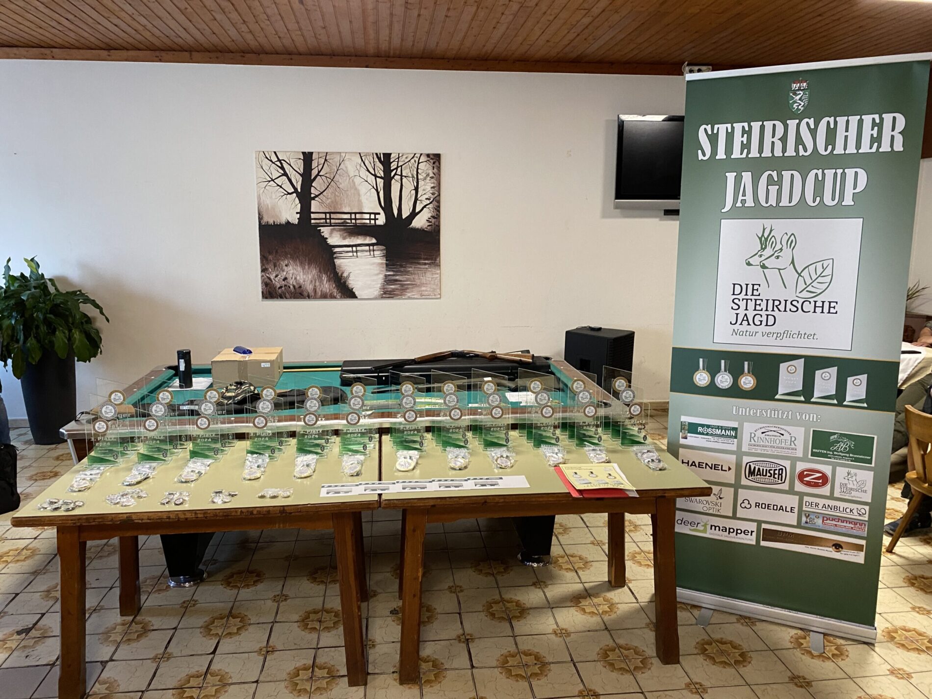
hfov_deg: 67.3
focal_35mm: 26
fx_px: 700
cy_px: 350
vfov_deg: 53.1
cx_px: 466
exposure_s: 1/60
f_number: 1.8
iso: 250
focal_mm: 4.25
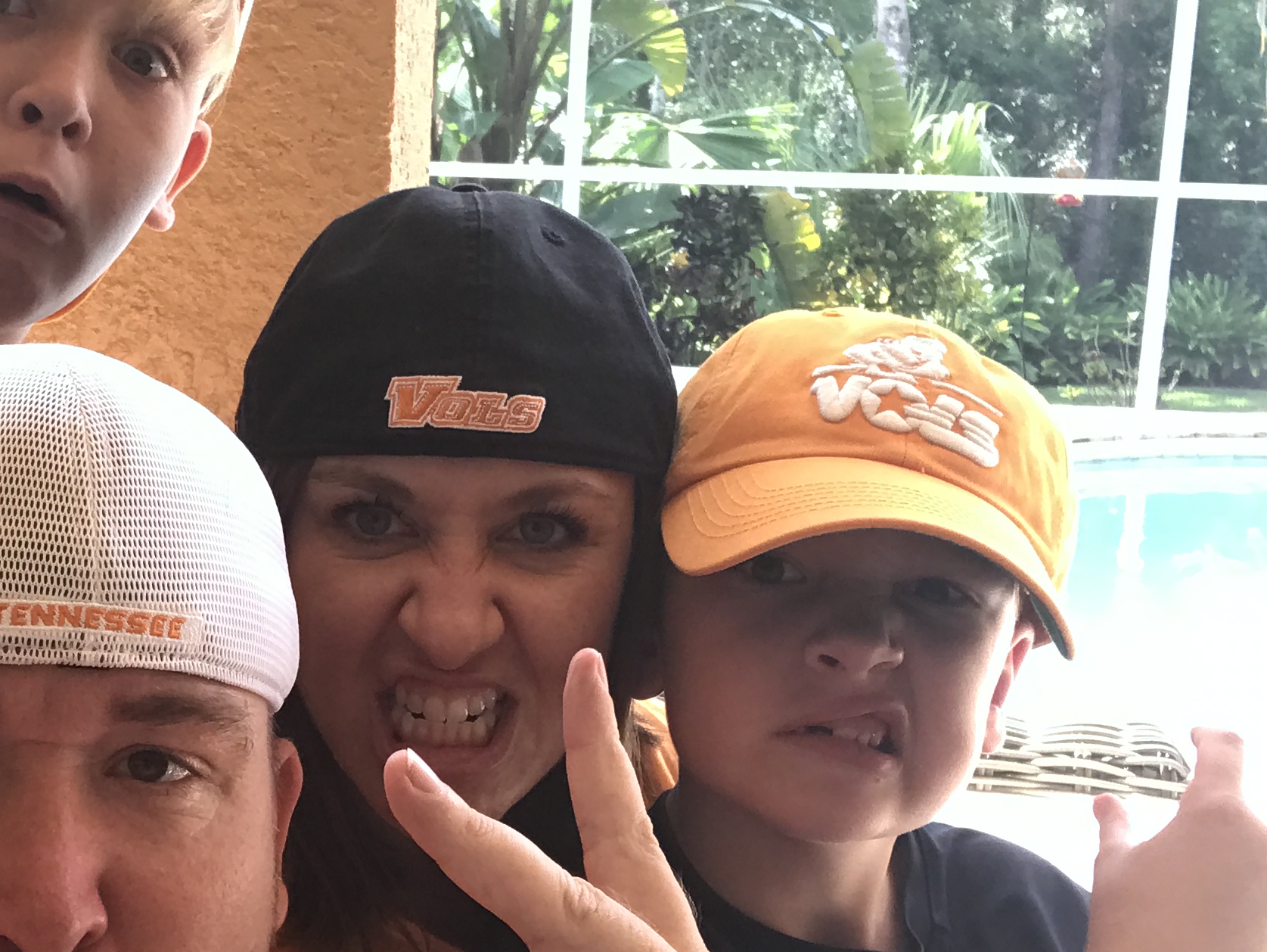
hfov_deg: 32.2
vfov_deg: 24.8
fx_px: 2161
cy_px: 526
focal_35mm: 59
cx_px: 346
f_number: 2.2
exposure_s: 1/40
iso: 25
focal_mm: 2.87
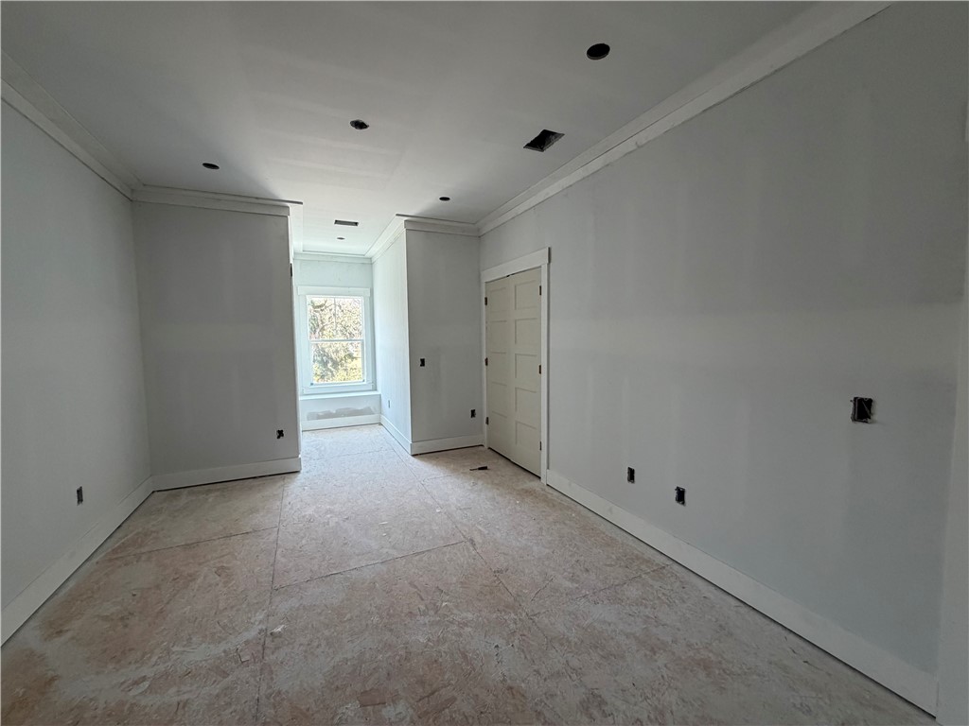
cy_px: 363
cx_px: 484
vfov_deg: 85.7
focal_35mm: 14
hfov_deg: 102.1
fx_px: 392
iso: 250
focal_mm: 2.22
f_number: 2.2
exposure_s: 1/121
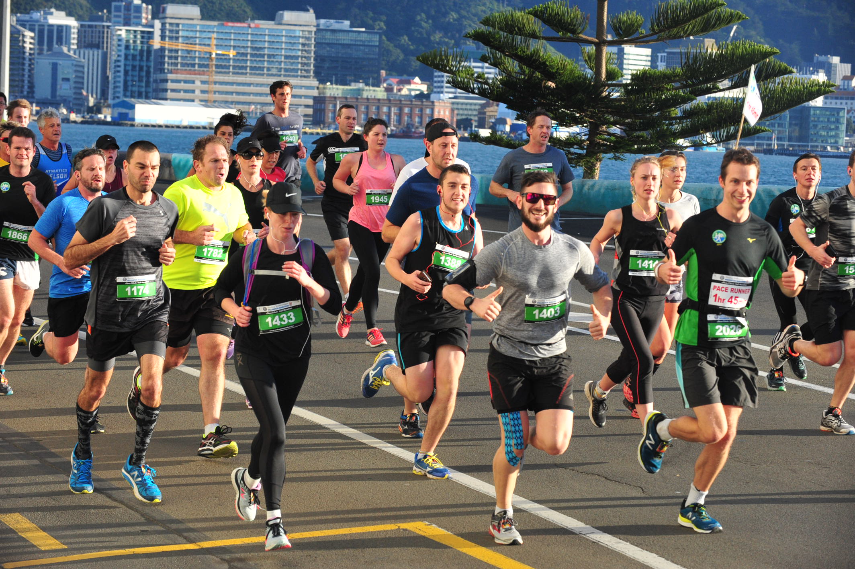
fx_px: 2611
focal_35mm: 110
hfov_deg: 18.6
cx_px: 428
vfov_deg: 12.4
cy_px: 284
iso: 1600
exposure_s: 1/1250
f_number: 8
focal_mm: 110
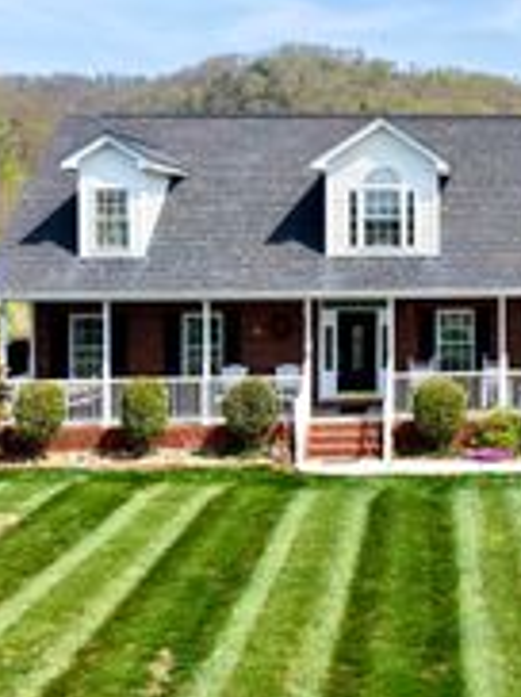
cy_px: 224
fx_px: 1328
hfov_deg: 21.2
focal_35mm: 66
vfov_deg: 29.2
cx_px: 552
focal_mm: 8.67
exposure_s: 1/3200
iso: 140
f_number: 1.8
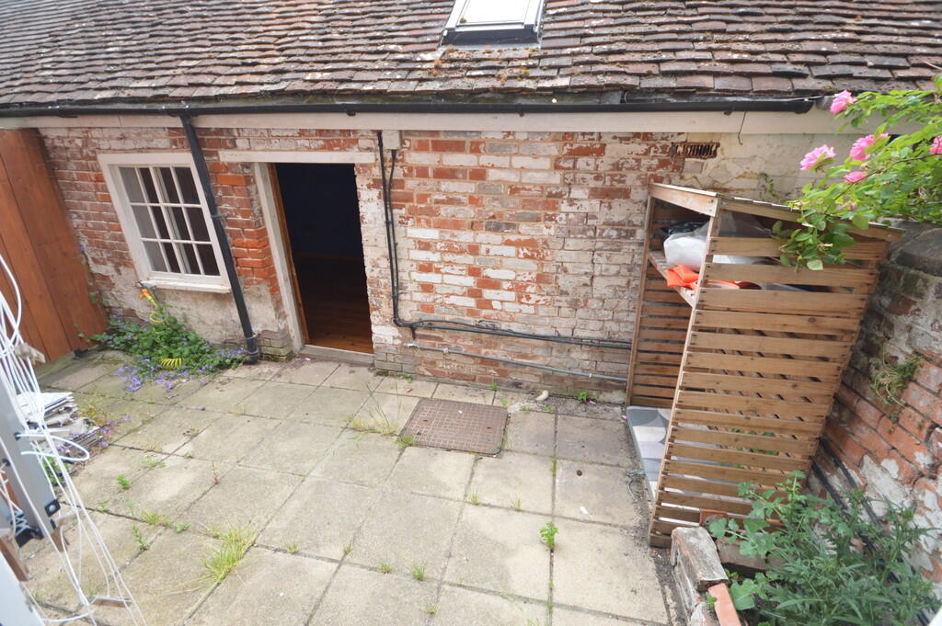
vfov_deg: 77.2
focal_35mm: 15
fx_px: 392
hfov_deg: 100.4
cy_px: 313
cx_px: 471
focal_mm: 10
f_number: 4.5
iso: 400
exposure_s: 1/80
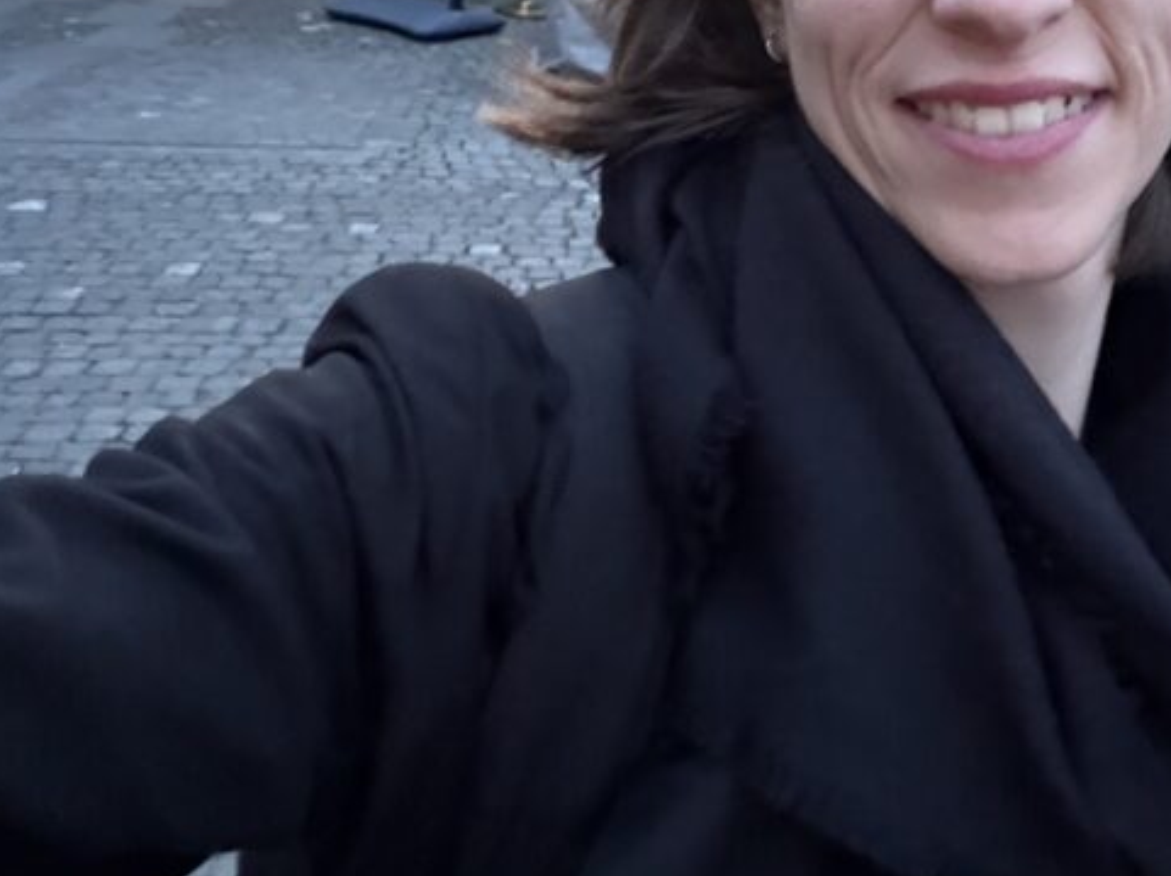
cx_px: 803
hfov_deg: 38.4
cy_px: 85
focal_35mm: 49
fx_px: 1656
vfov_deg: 28.5
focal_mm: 2.69
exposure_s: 1/24
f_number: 1.9
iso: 640
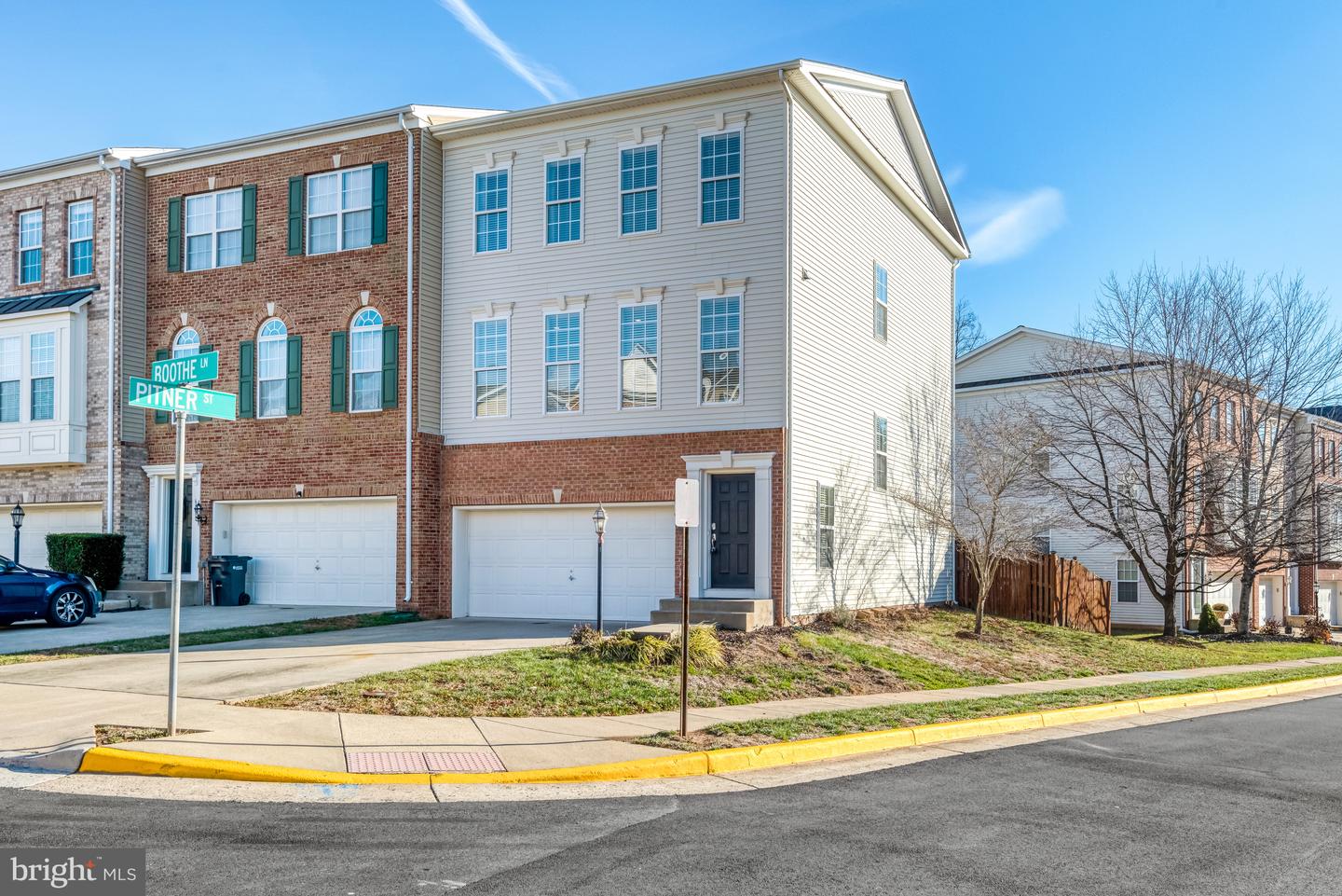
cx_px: 671
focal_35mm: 28
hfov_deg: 65.5
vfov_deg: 46.4
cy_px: 448
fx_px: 1044
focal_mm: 28
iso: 400
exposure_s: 1/1250
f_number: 8
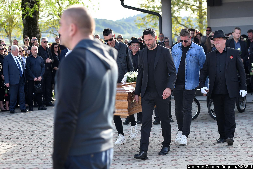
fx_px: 562
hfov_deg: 25.4
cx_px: 126
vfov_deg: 17.1
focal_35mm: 80
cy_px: 84
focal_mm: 80
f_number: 5
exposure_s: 1/1250
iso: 400
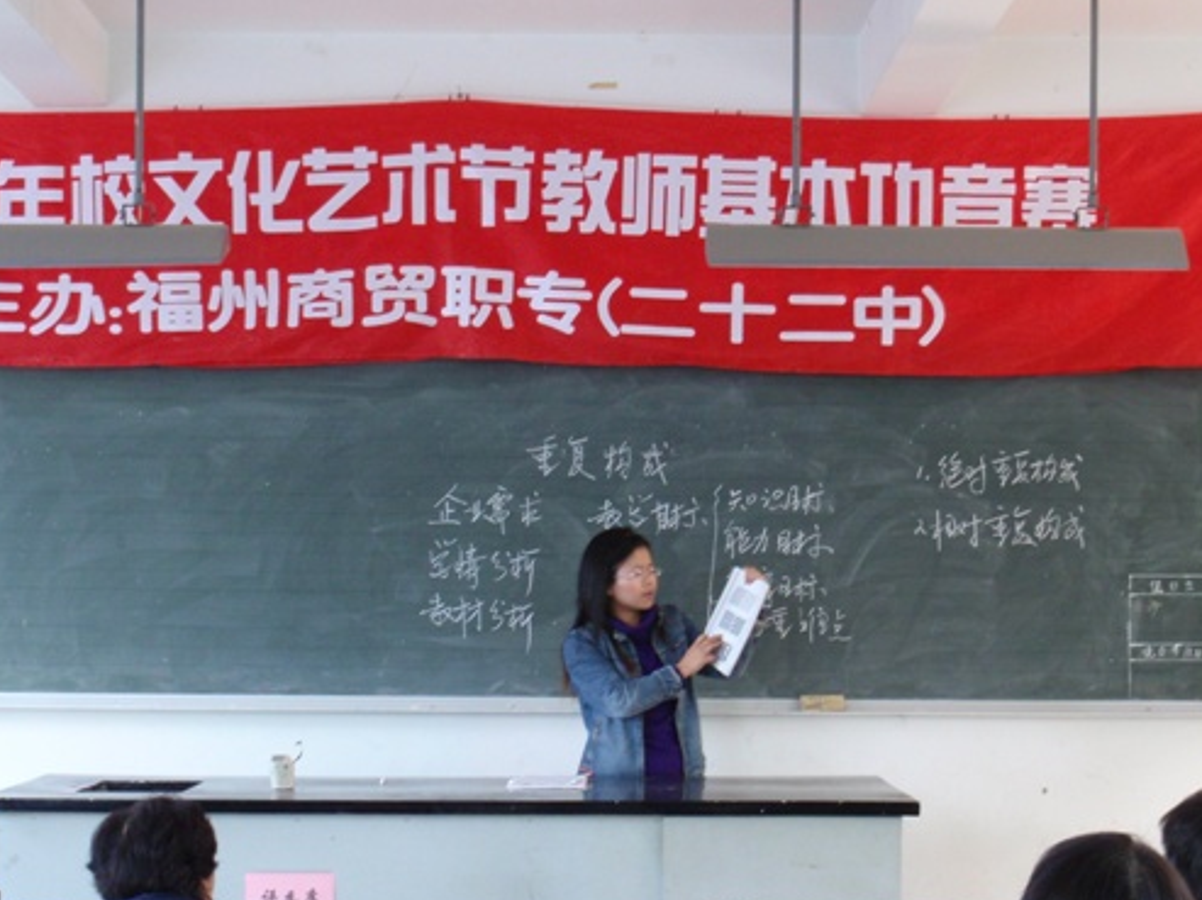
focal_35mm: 65
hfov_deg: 29.8
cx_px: 557
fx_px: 2255
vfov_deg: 22.5
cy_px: 585
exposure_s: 1/8
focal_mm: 8.69
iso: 200
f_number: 4.2
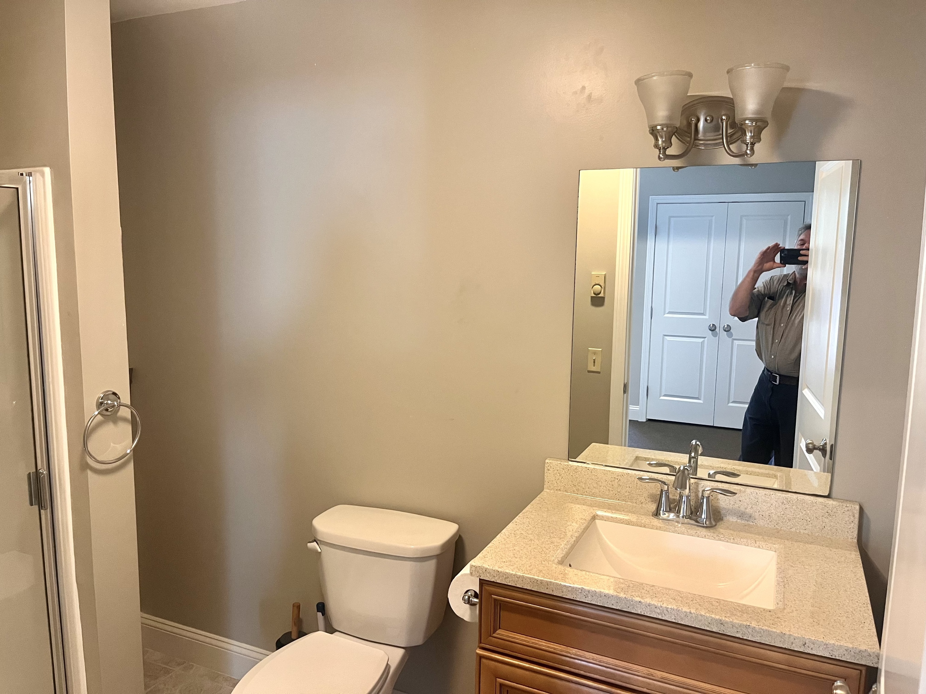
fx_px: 696
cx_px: 463
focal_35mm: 26
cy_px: 347
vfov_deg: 53.1
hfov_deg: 67.3
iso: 400
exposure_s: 1/60
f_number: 1.6
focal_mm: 5.1
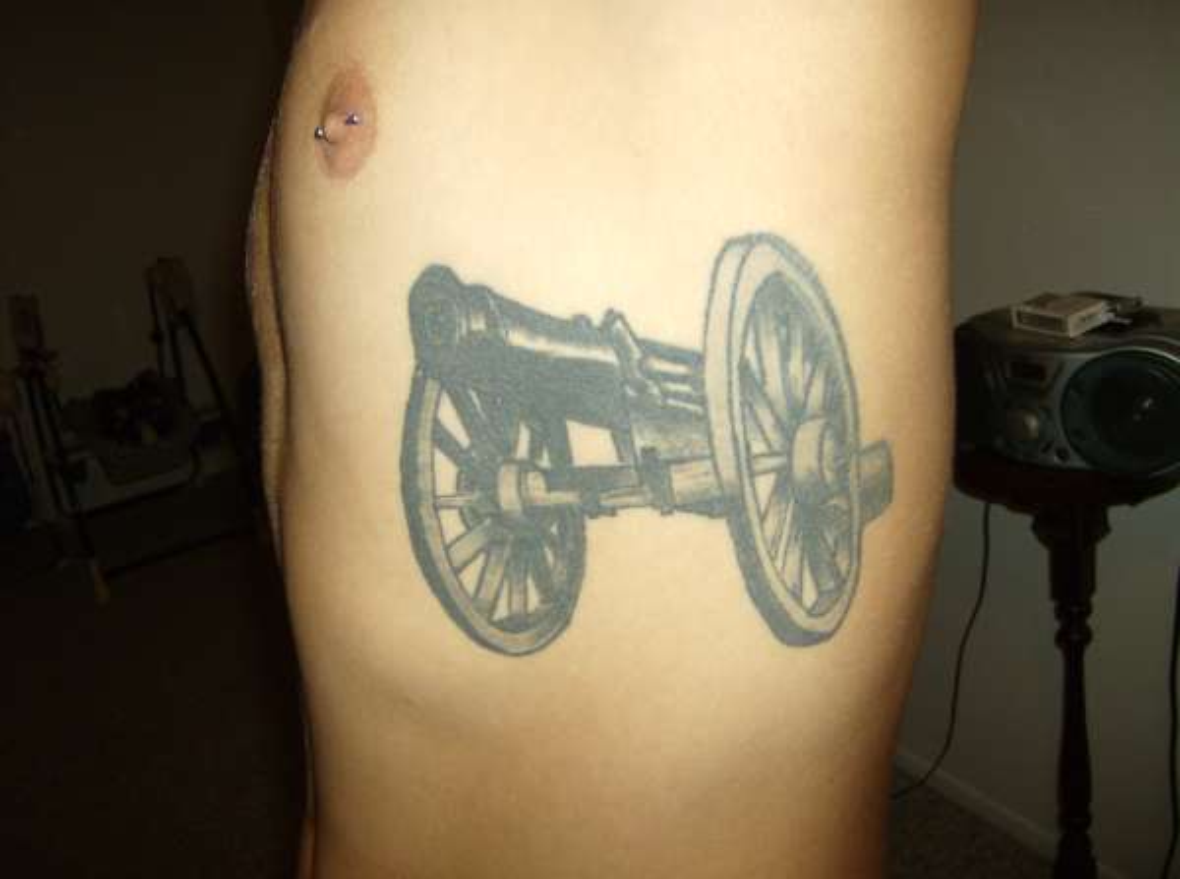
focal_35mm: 36
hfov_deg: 51.5
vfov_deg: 39.5
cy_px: 440
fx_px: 1224
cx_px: 590
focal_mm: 6
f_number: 2.8
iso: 200
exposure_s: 1/60
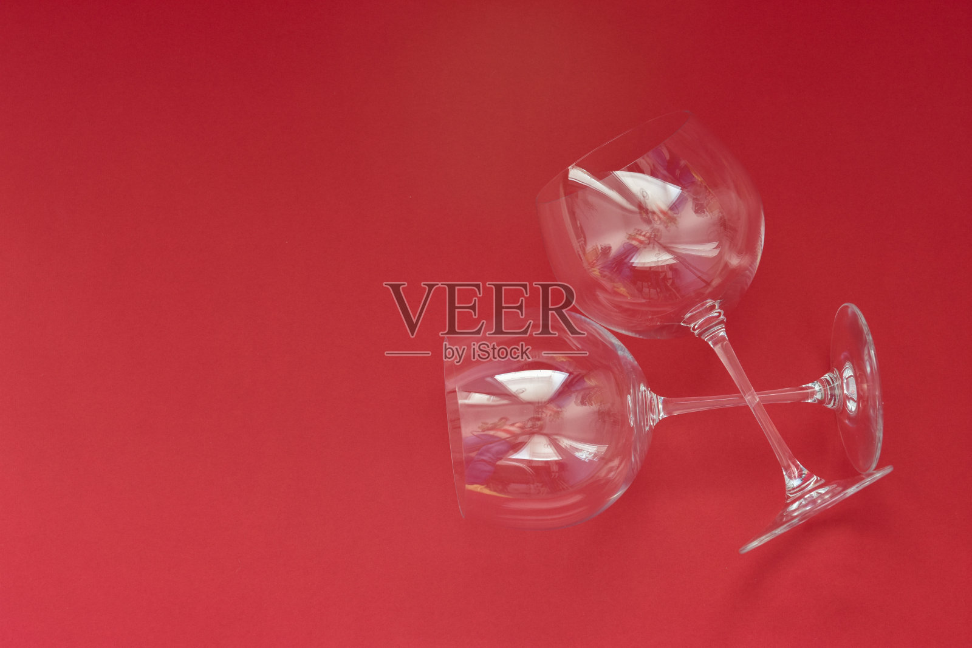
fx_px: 2025
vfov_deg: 18.2
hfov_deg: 27.0
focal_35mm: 75
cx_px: 486
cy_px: 324
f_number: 5.6
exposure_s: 1/5
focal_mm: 50
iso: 250
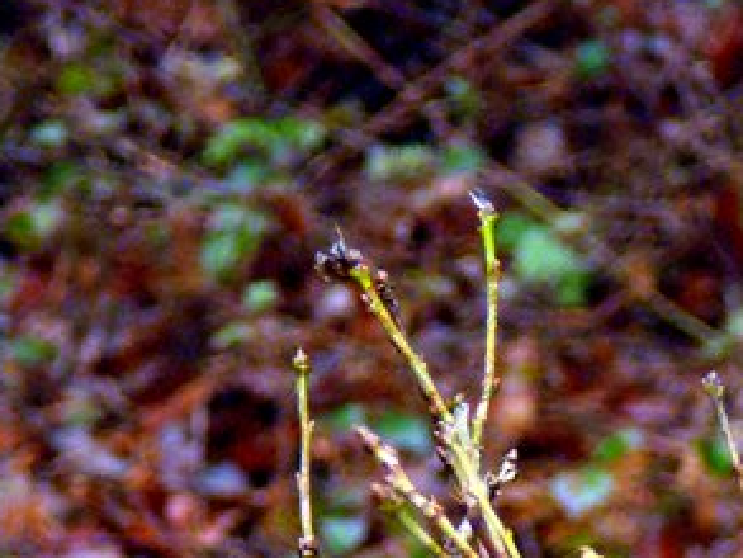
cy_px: 647
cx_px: 548
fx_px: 9835
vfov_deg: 3.2
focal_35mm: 458
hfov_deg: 4.3
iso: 400
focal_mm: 25
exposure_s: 1/30
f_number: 4
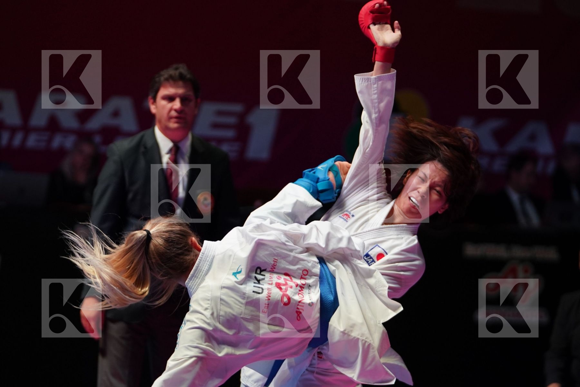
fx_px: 3544
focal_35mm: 220
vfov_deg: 6.2
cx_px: 290
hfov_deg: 9.4
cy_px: 194
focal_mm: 147
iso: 1600
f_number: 2.8
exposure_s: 1/1000
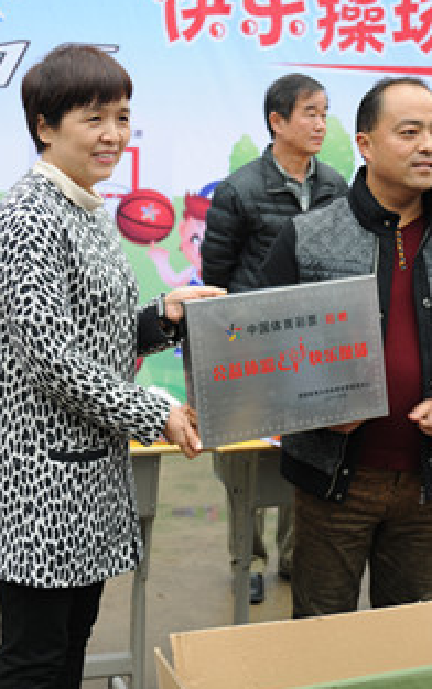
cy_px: 338
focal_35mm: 65
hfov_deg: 20.0
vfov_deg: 31.5
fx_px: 1223
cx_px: 194
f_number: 3.5
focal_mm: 40
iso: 100
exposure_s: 1/60
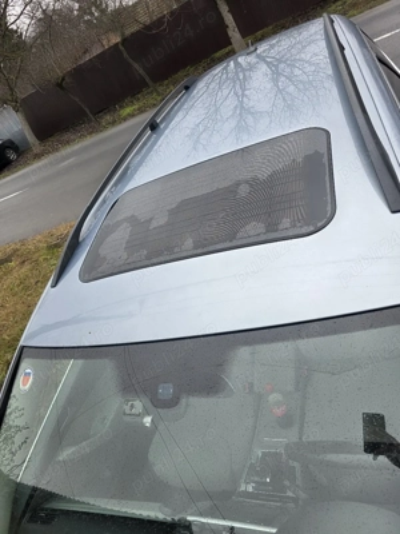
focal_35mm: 23
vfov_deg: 73.9
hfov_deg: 58.9
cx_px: 200
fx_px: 354
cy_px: 267
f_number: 1.7
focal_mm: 6.3
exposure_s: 1/182
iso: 64
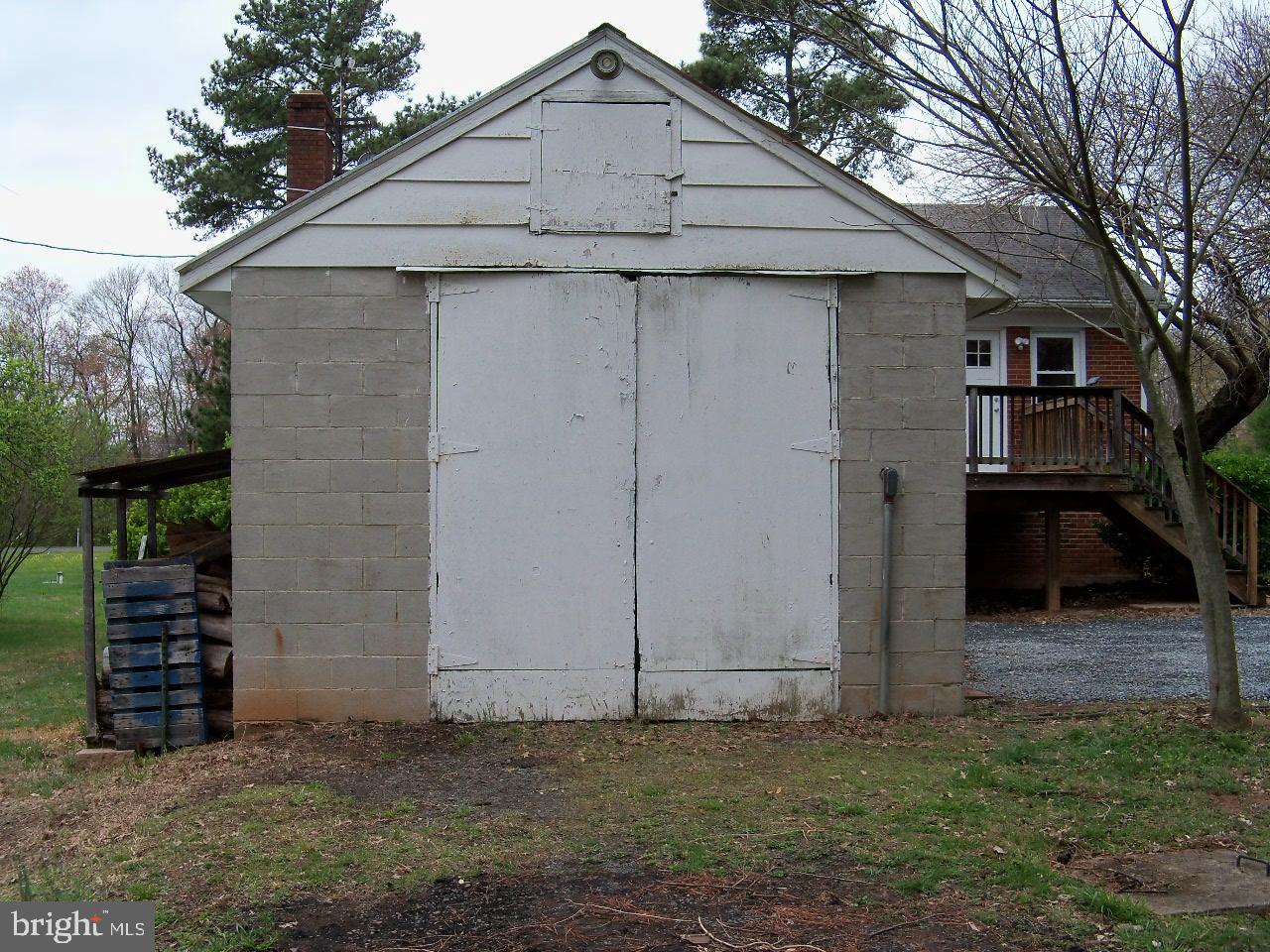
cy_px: 476
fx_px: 1541
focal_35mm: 42
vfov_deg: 34.3
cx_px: 635
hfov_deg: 44.8
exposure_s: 1/200
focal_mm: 7.5
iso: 80
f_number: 3.7
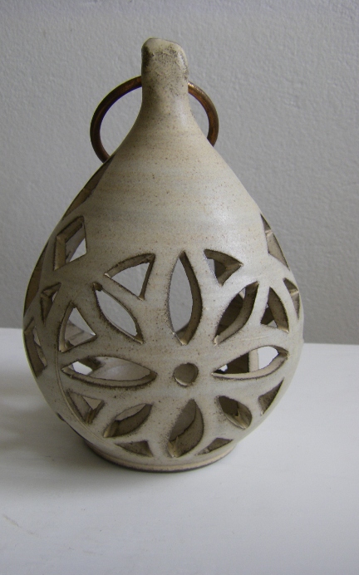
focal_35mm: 41
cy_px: 291
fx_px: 642
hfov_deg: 31.2
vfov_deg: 48.2
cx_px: 173
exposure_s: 1/50
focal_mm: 6.3
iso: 100
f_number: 3.5
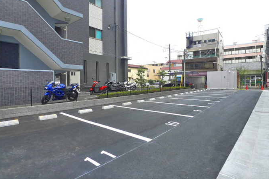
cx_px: 136
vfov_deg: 49.6
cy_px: 88
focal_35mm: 26
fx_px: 194
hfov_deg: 69.4
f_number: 2.8
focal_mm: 5.1
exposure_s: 1/500
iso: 400
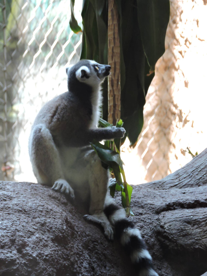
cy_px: 138
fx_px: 3468
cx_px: 104
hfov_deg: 3.4
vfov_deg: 4.6
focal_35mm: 435
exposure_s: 1/25
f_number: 4.9
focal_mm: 77.6
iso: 800
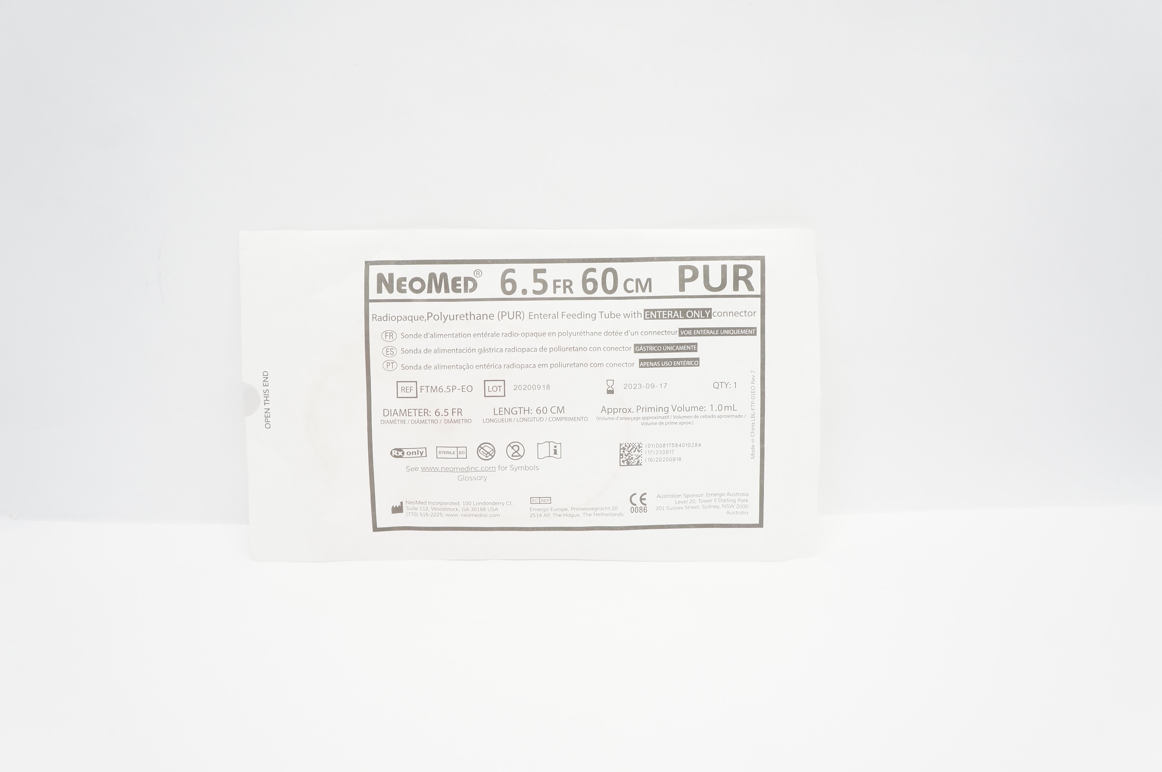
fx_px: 967
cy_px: 386
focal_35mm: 30
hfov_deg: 62.0
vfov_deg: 43.5
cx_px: 581
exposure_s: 1/60
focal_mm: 20
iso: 800
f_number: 6.3
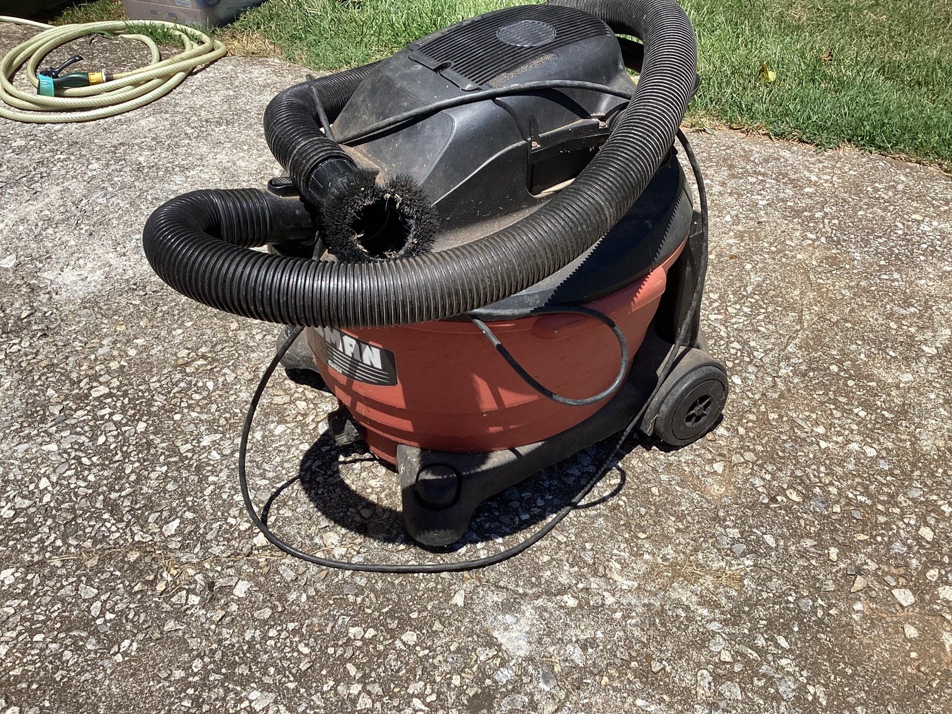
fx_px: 853
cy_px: 357
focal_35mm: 31
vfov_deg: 45.4
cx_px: 476
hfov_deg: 58.3
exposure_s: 1/1131
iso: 25
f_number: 2.4
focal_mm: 3.3
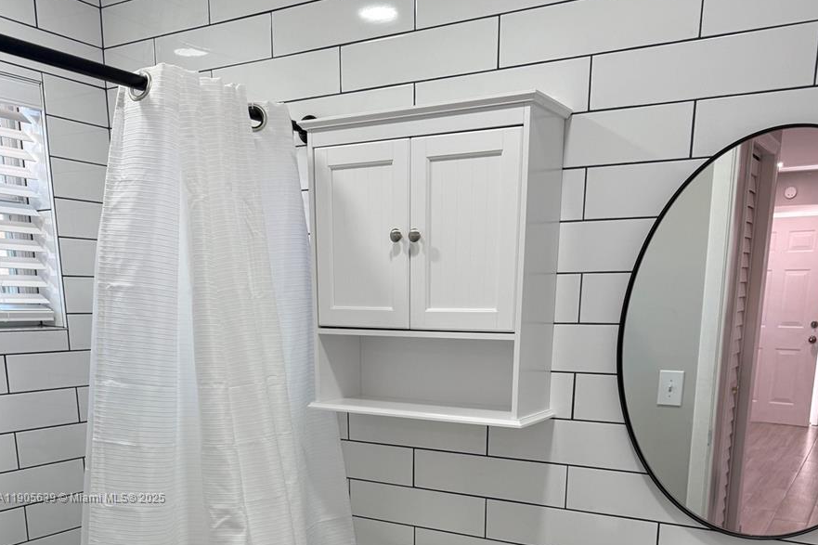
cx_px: 412
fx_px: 772
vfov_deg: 36.3
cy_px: 499
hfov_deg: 55.8
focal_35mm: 34
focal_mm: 6.76
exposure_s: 1/120
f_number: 1.78
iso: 125
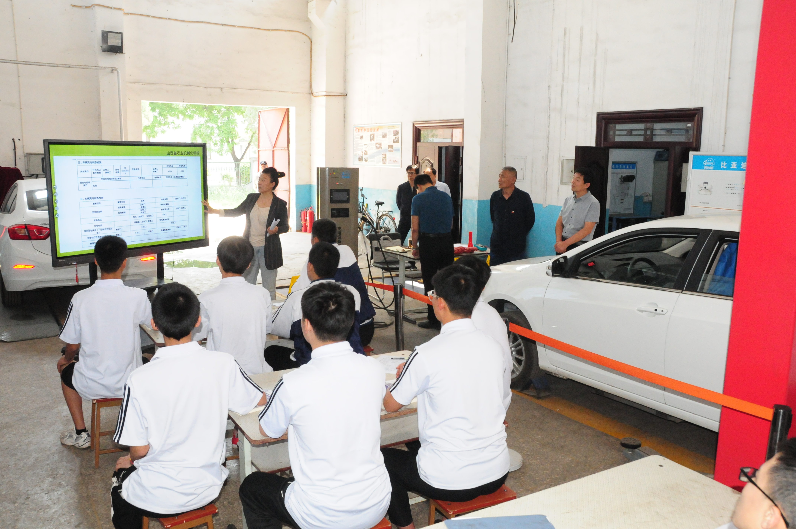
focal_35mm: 30
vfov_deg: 43.5
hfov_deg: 62.0
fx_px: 663
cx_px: 398
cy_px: 264
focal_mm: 20
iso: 2200
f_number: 9
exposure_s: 1/60
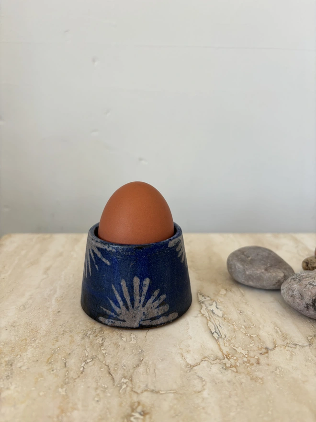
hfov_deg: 53.1
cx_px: 158
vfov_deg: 67.3
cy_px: 211
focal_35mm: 26
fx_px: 316
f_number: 1.6
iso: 50
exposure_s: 1/121
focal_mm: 5.96
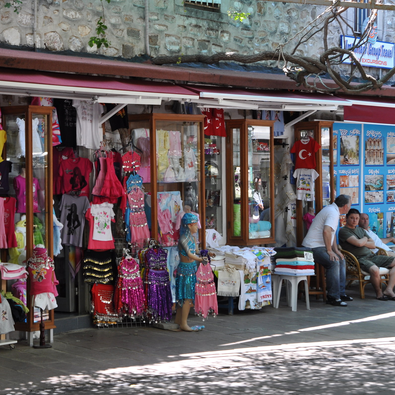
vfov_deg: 18.1
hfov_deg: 18.0
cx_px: 123
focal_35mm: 96
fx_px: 1239
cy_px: 198
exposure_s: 1/125
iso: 400
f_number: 5.6
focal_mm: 50
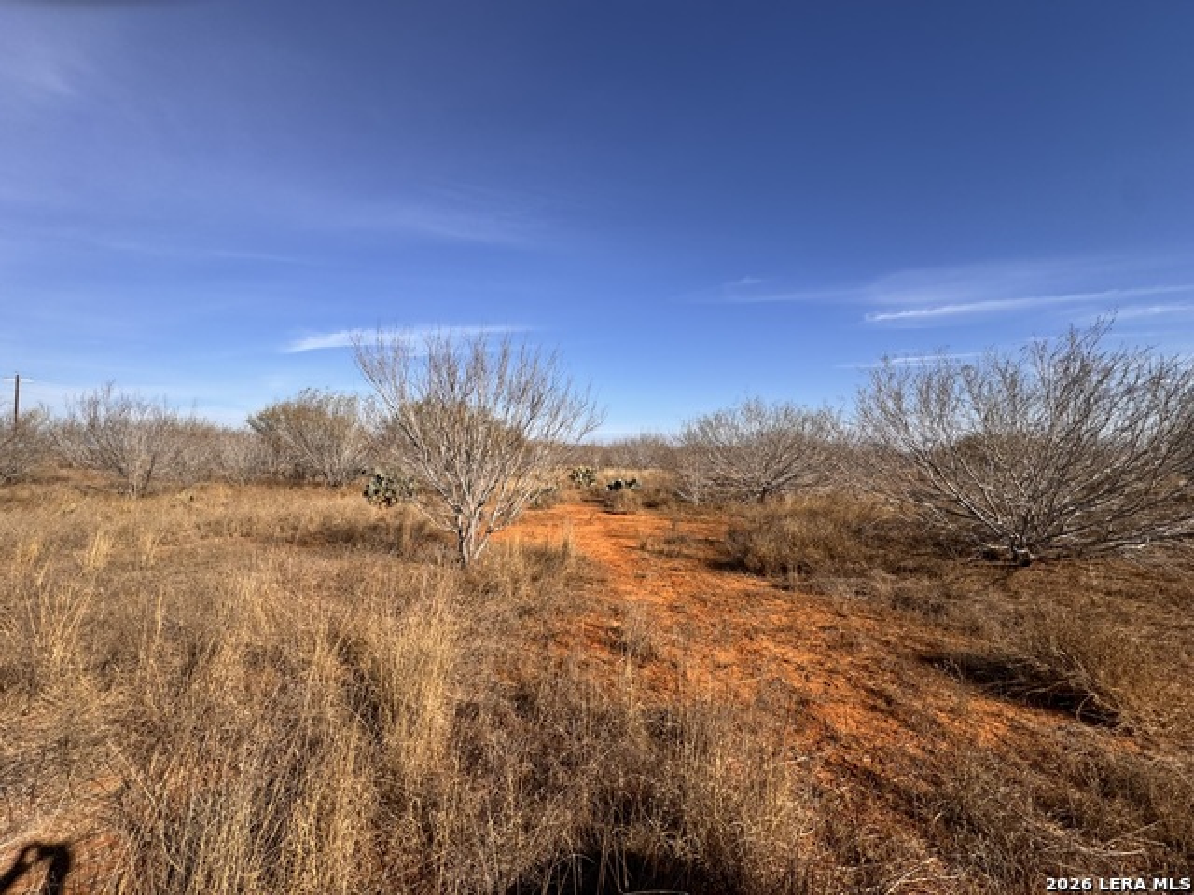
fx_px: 483
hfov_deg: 102.1
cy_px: 448
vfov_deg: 85.7
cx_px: 597
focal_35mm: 14
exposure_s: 1/2208
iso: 50
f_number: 2.2
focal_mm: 2.22
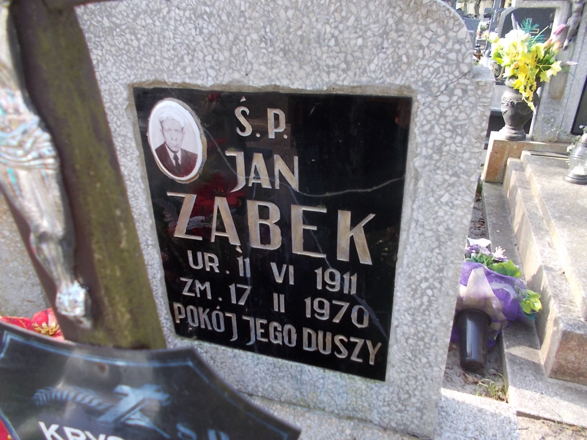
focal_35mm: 26
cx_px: 294
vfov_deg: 53.1
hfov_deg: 67.3
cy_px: 220
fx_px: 441
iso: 80
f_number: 3.2
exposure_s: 1/80
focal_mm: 4.6
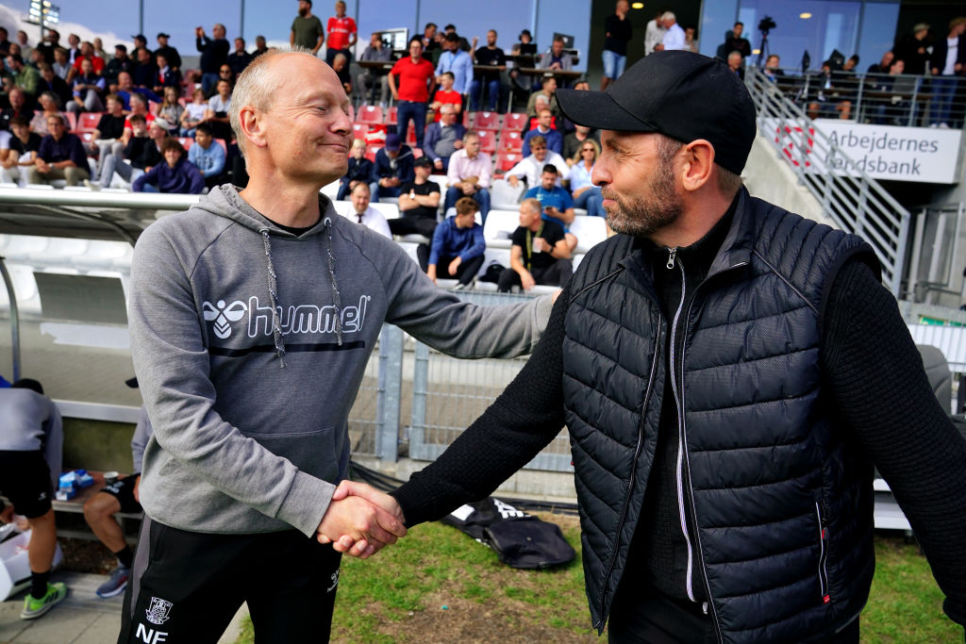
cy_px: 322
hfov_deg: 73.7
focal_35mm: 24
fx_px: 644
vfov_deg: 53.1
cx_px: 483
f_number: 4.5
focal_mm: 24
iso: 1000
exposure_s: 1/2500
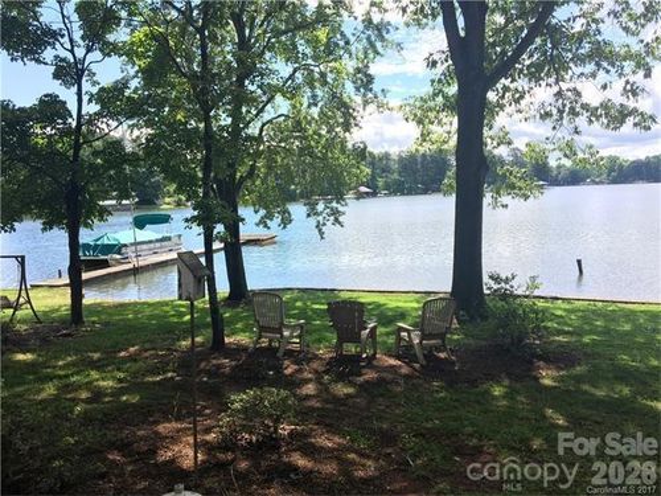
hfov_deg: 61.7
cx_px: 330
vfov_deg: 48.2
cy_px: 248
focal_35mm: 29
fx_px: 554
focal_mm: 4.15
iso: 25
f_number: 2.2
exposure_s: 1/569
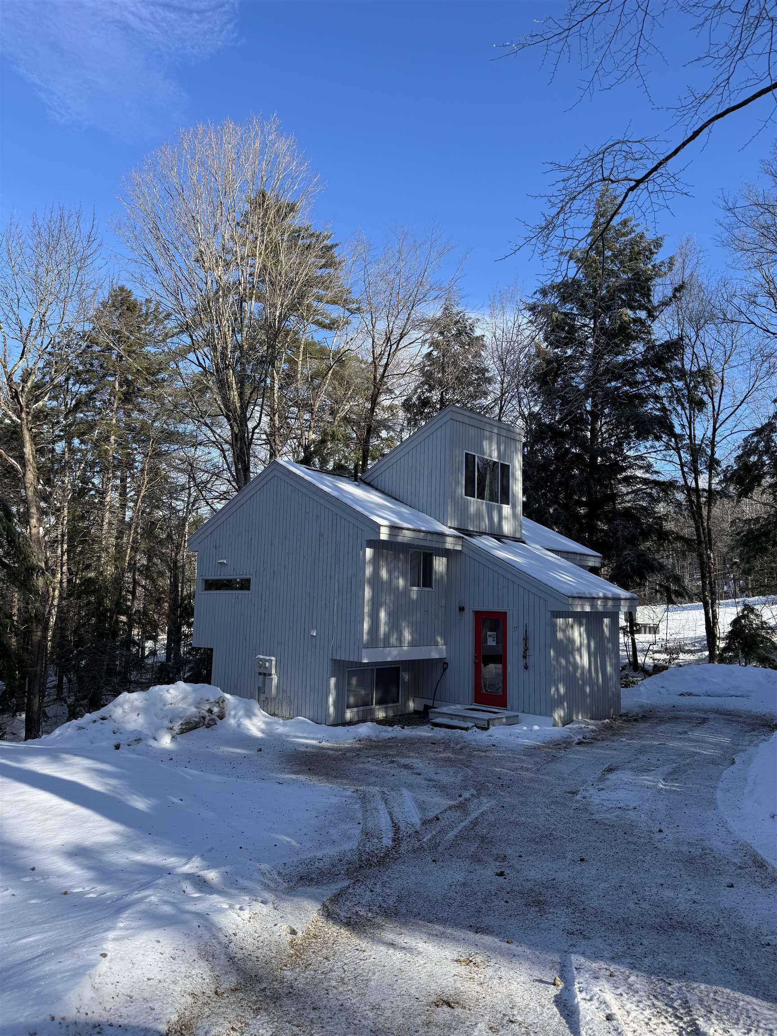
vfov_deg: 71.6
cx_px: 388
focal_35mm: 24
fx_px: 718
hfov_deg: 56.8
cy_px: 518
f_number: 1.78
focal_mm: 6.76
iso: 80
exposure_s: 1/2041
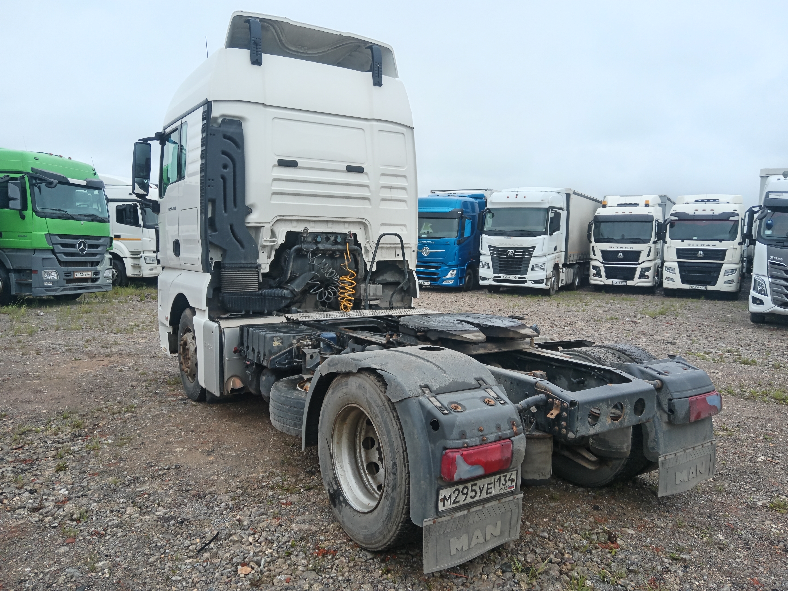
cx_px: 394
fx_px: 615
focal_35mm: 27
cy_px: 296
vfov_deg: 51.4
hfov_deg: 65.3
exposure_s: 1/238
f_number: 1.9
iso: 100
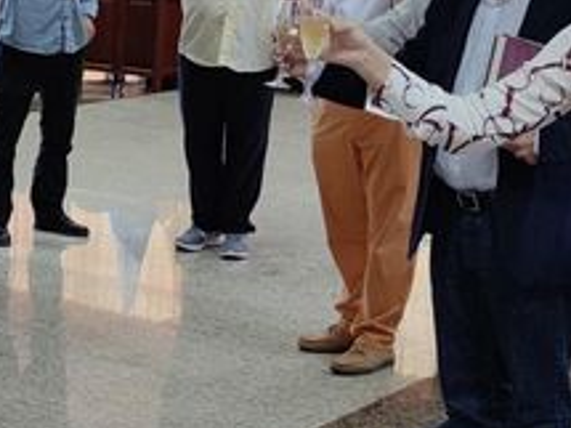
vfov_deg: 15.4
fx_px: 1583
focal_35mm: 96
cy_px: 257
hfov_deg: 19.3
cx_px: -109
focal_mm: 6.72
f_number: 1.69
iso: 147
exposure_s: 1/100
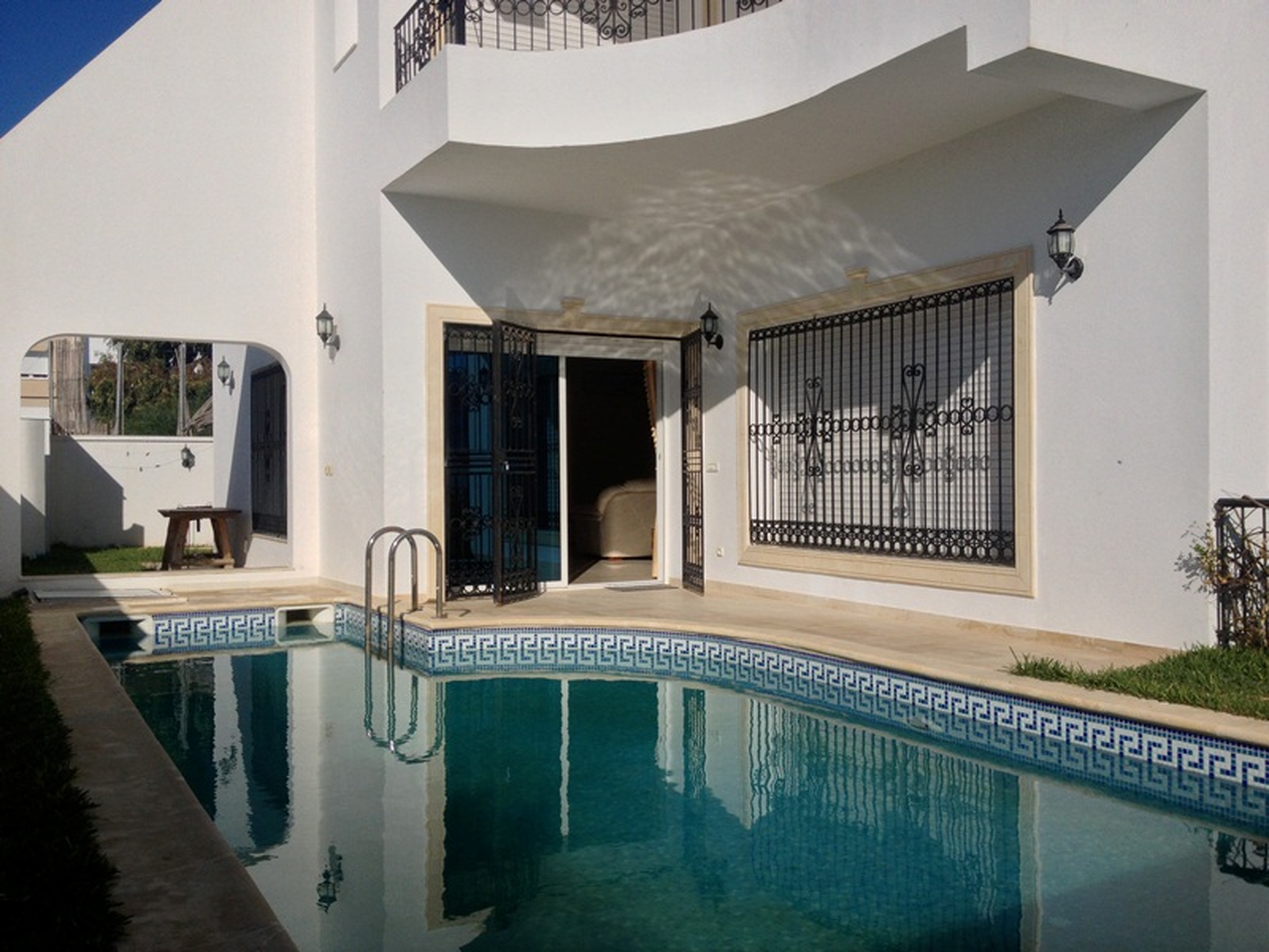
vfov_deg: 40.7
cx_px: 634
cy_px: 476
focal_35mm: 35
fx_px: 1283
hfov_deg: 52.6
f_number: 2.4
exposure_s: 1/4608
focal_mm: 4.28
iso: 50
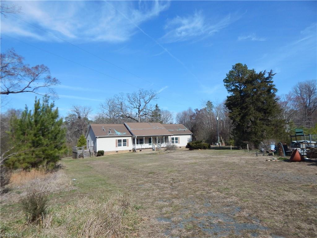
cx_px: 158
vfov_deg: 61.1
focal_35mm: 22
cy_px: 119
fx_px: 201
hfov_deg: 76.4
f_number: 6
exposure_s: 1/640
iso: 125
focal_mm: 4
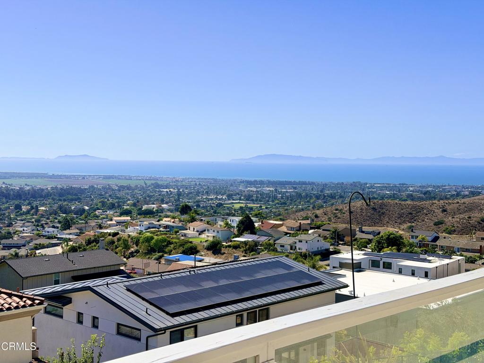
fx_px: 671
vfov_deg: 30.3
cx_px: 242
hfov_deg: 39.7
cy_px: 182
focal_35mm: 48
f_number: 1.78
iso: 80
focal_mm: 6.76
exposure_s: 1/9901
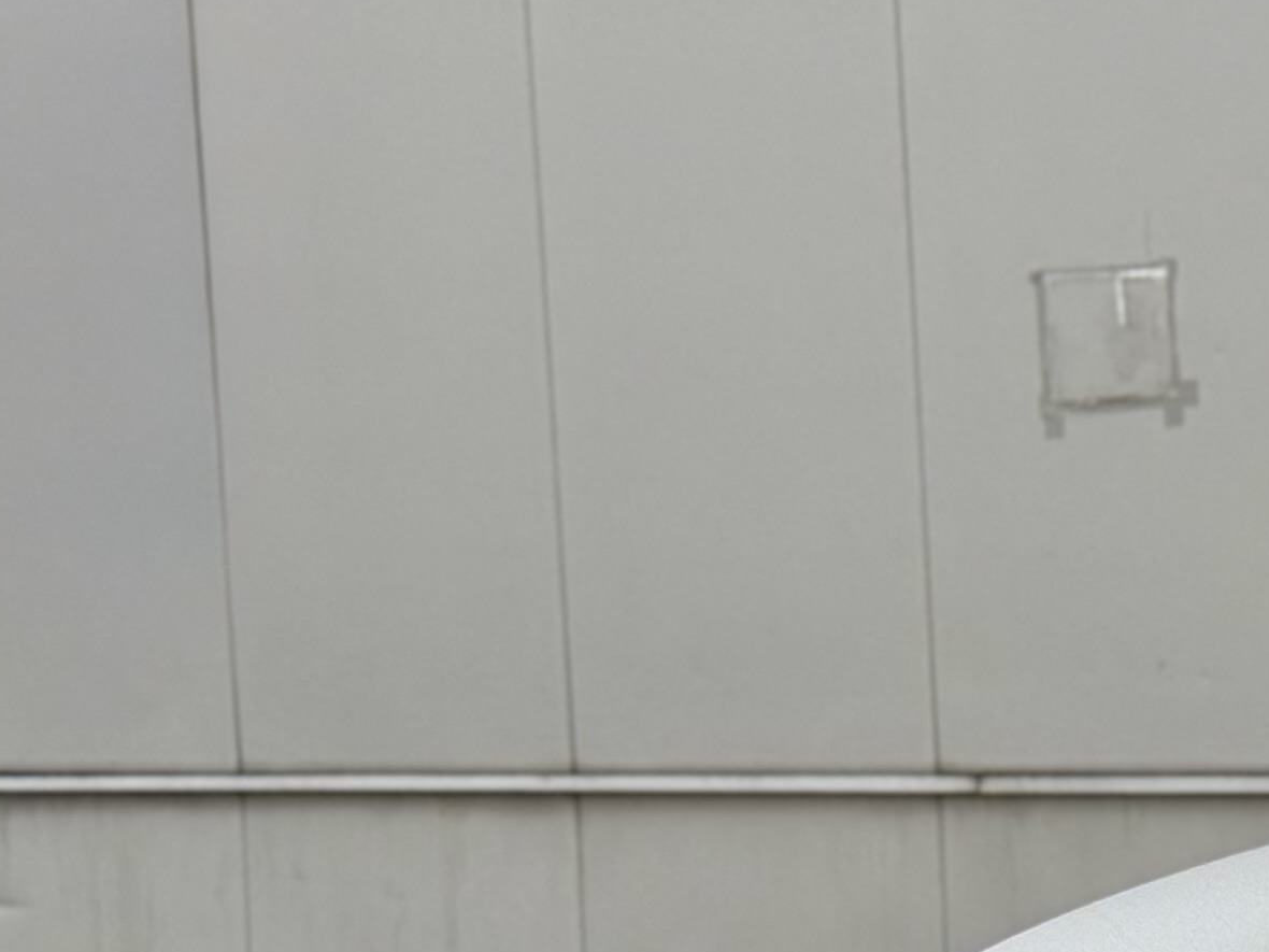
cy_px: 1149
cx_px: 2142
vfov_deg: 8.9
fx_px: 6012
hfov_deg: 11.3
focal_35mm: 164
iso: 80
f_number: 1.78
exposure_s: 1/503
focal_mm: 6.76
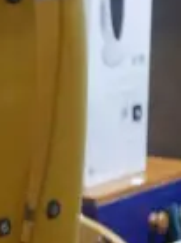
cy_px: 23
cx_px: -421
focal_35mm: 238
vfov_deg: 8.3
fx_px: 1664
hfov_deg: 5.7
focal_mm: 16
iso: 500
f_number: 3.6
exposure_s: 1/60
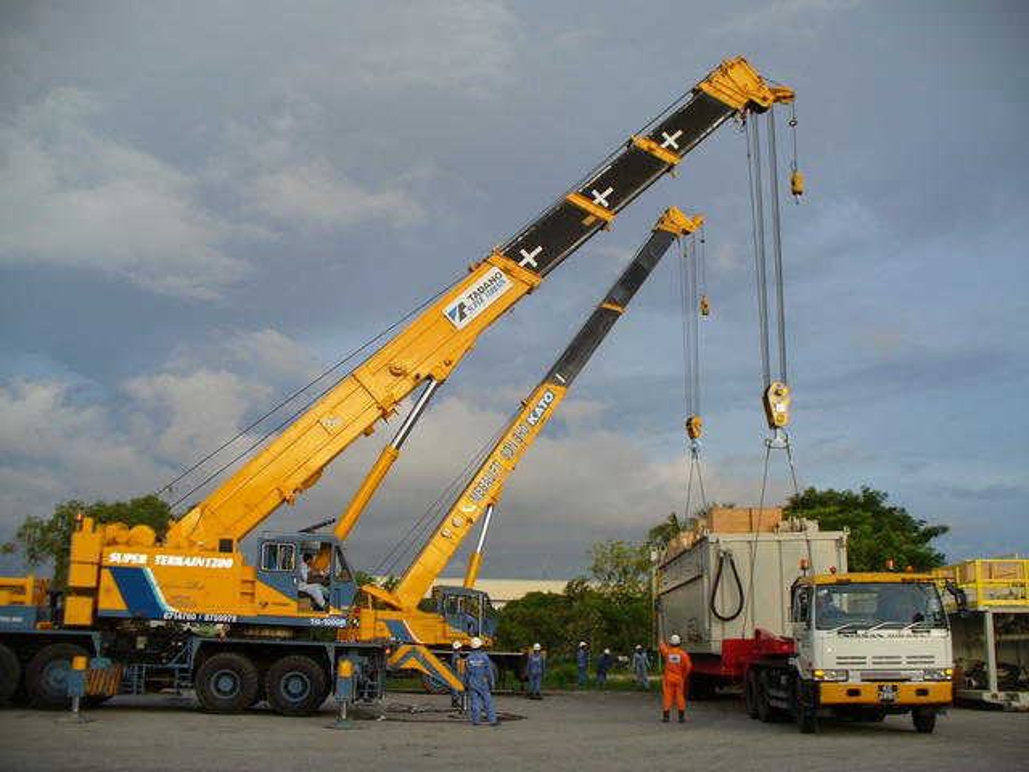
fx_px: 1100
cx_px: 514
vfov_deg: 38.7
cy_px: 386
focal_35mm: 37
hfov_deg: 50.1
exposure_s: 1/60
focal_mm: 6.1
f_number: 2.8
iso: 100
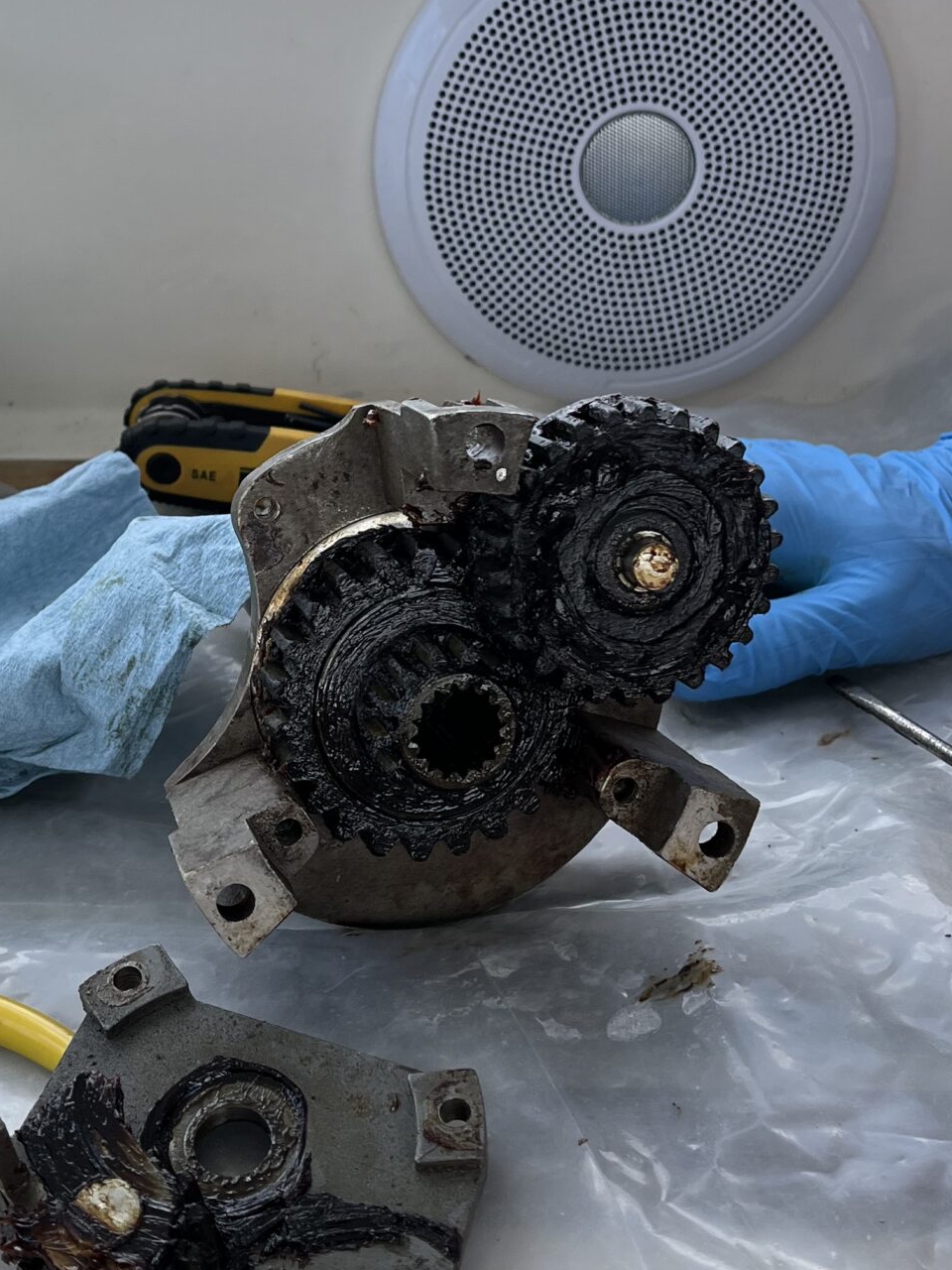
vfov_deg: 36.7
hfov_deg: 27.9
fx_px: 1907
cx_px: 327
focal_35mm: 52
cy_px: 527
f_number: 1.6
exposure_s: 1/928
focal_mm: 5.1
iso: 50
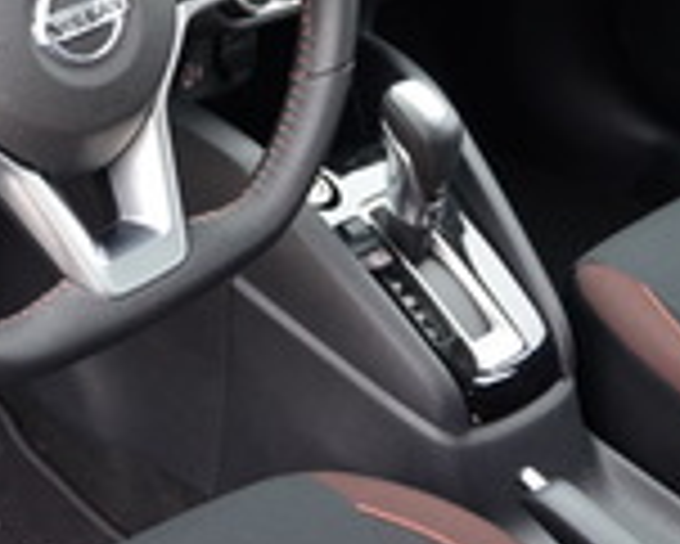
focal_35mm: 82
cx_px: 59
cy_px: -20
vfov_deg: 18.2
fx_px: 1651
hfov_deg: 22.7
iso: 800
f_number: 4.5
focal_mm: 22
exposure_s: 1/80
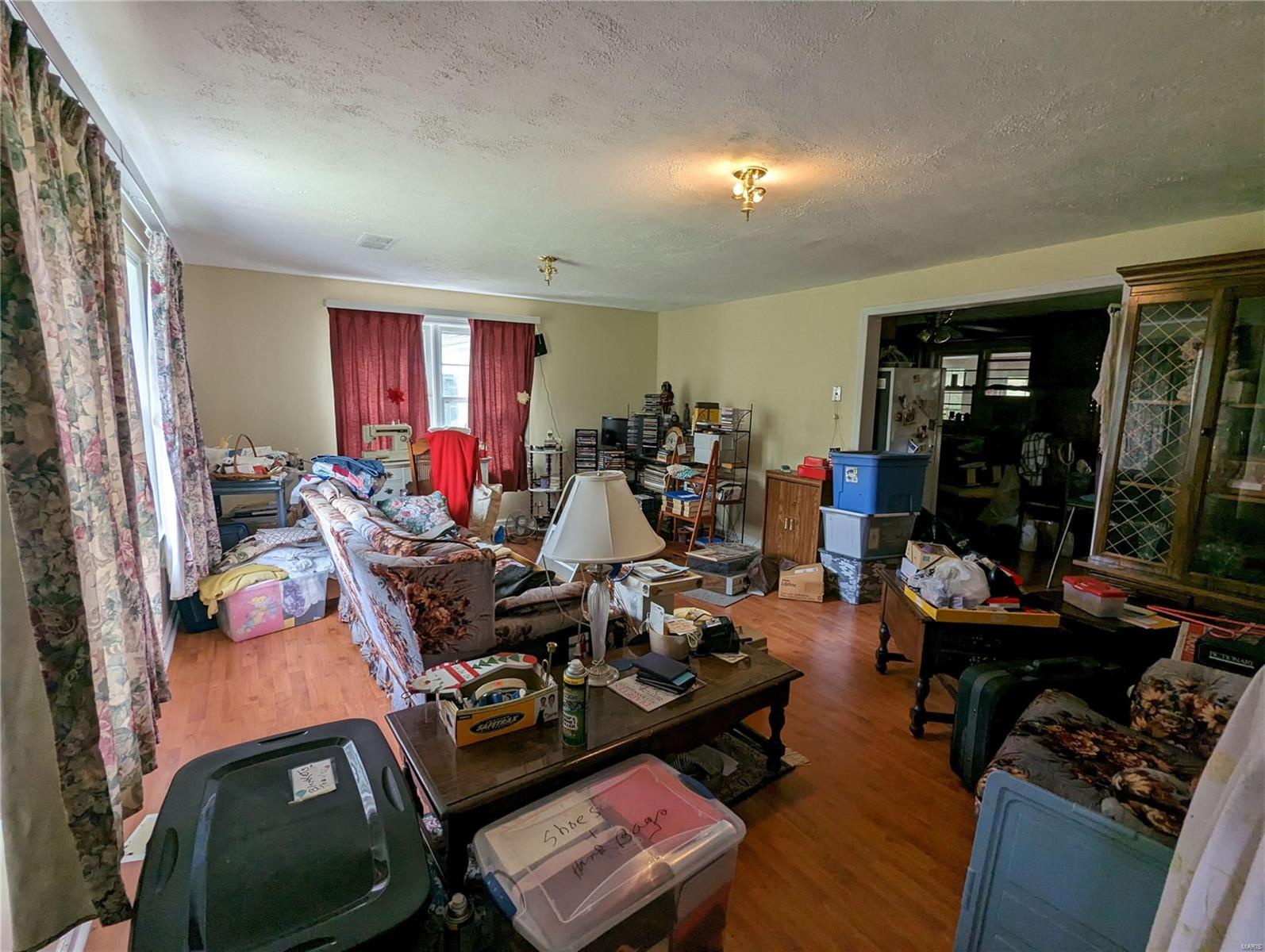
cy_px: 476
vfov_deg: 78.2
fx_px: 585
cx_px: 632
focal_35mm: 16
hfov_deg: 94.4
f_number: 2.2
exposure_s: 1/39.2
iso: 74
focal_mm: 2.35
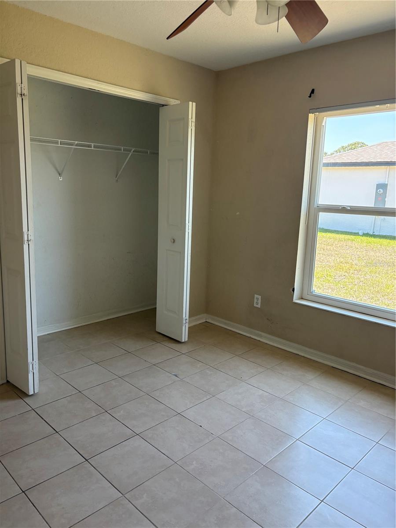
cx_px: 198
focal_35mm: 26
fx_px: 397
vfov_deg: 67.3
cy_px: 264
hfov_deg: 53.1
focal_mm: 5.96
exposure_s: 1/235
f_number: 1.6
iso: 125
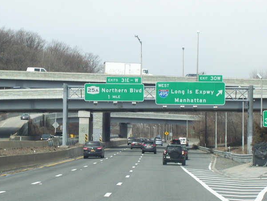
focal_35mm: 143
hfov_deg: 13.8
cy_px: 114
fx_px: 1105
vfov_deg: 10.4
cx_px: 107
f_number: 4.6
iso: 80
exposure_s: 1/400
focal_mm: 18
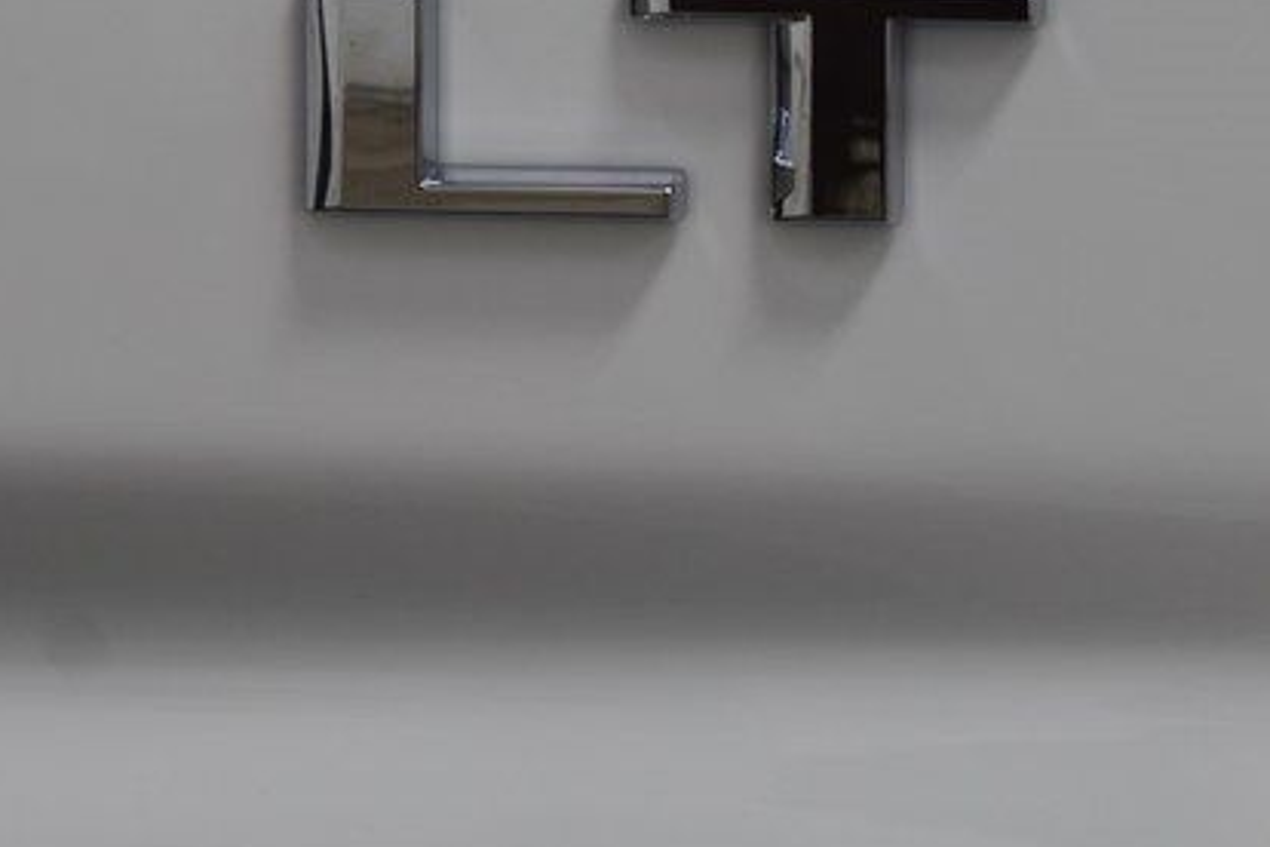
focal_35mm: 260
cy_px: 149
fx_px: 9172
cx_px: 669
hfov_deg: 7.9
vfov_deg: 5.3
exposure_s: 1/30
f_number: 7.1
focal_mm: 70
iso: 640
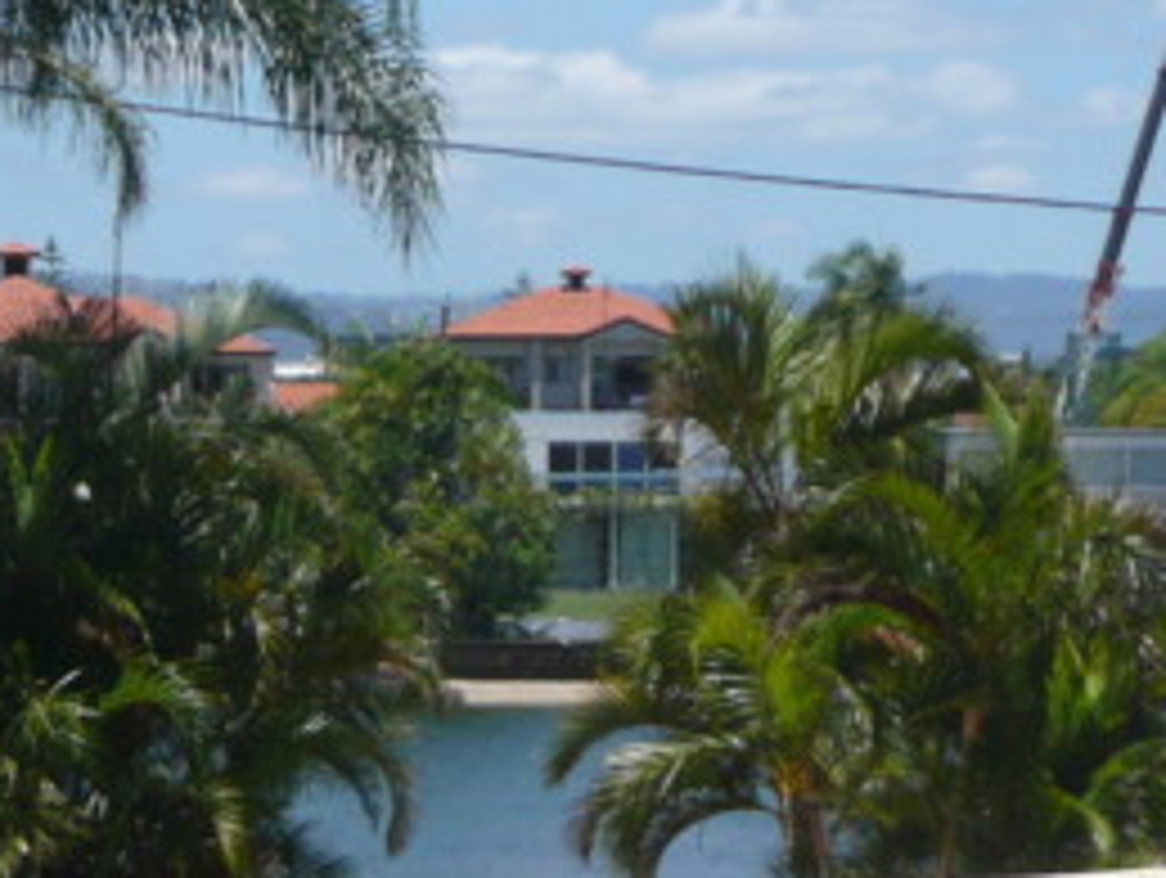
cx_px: -54
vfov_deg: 6.7
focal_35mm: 222
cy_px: 837
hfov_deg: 8.8
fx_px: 7488
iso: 100
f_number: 4.6
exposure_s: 1/640
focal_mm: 11.8
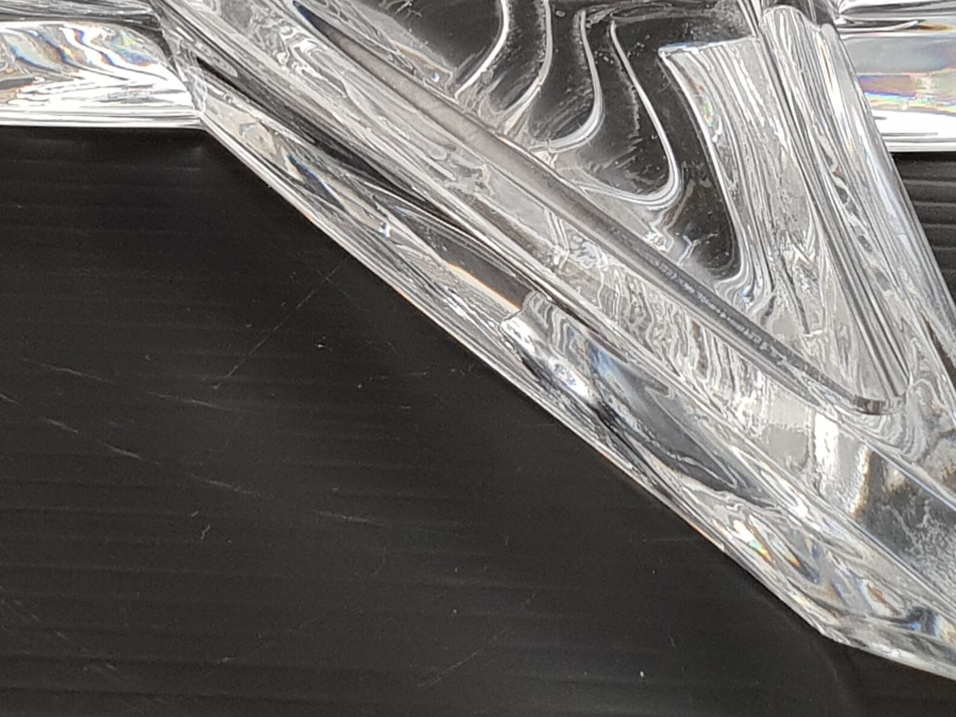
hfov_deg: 29.3
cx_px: 550
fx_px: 1823
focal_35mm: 66
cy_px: 22
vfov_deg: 21.6
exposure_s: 1/50
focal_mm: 4.3
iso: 100
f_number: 2.4
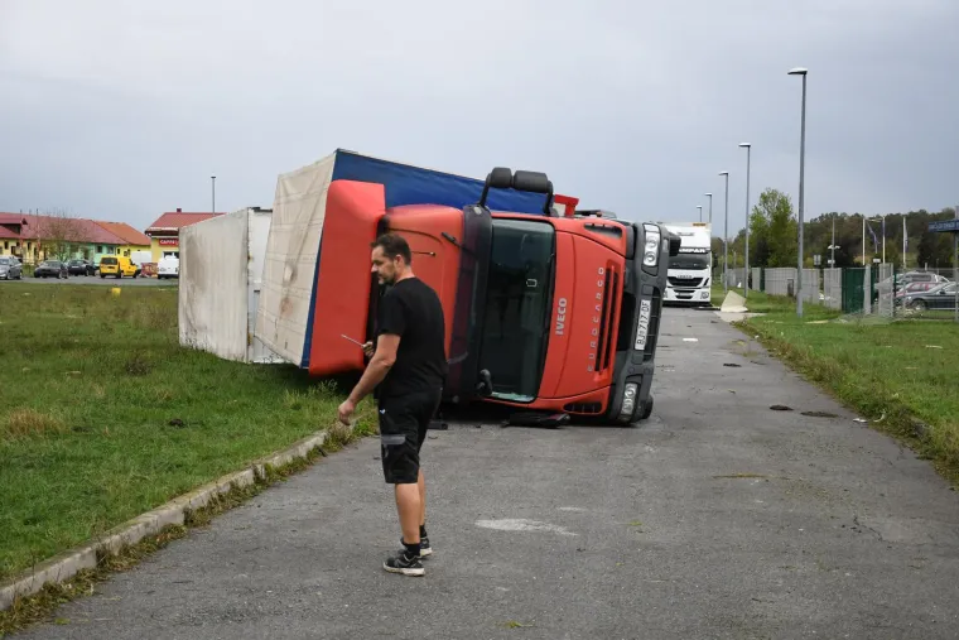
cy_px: 320
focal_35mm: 60
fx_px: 1599
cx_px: 480
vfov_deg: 22.6
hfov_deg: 33.4
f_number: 4.5
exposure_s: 1/640
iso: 640
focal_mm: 40
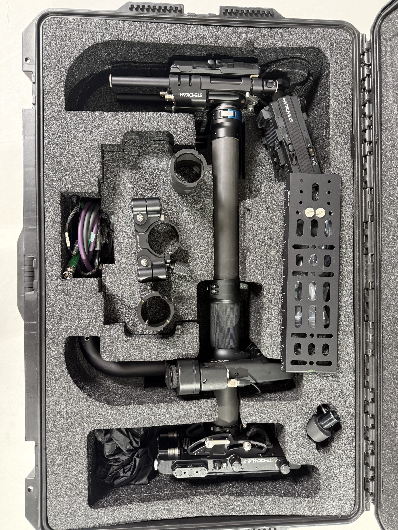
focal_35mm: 24
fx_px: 368
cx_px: 199
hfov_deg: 56.8
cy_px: 265
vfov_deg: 71.6
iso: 500
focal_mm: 6.76
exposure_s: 1/60
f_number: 1.78
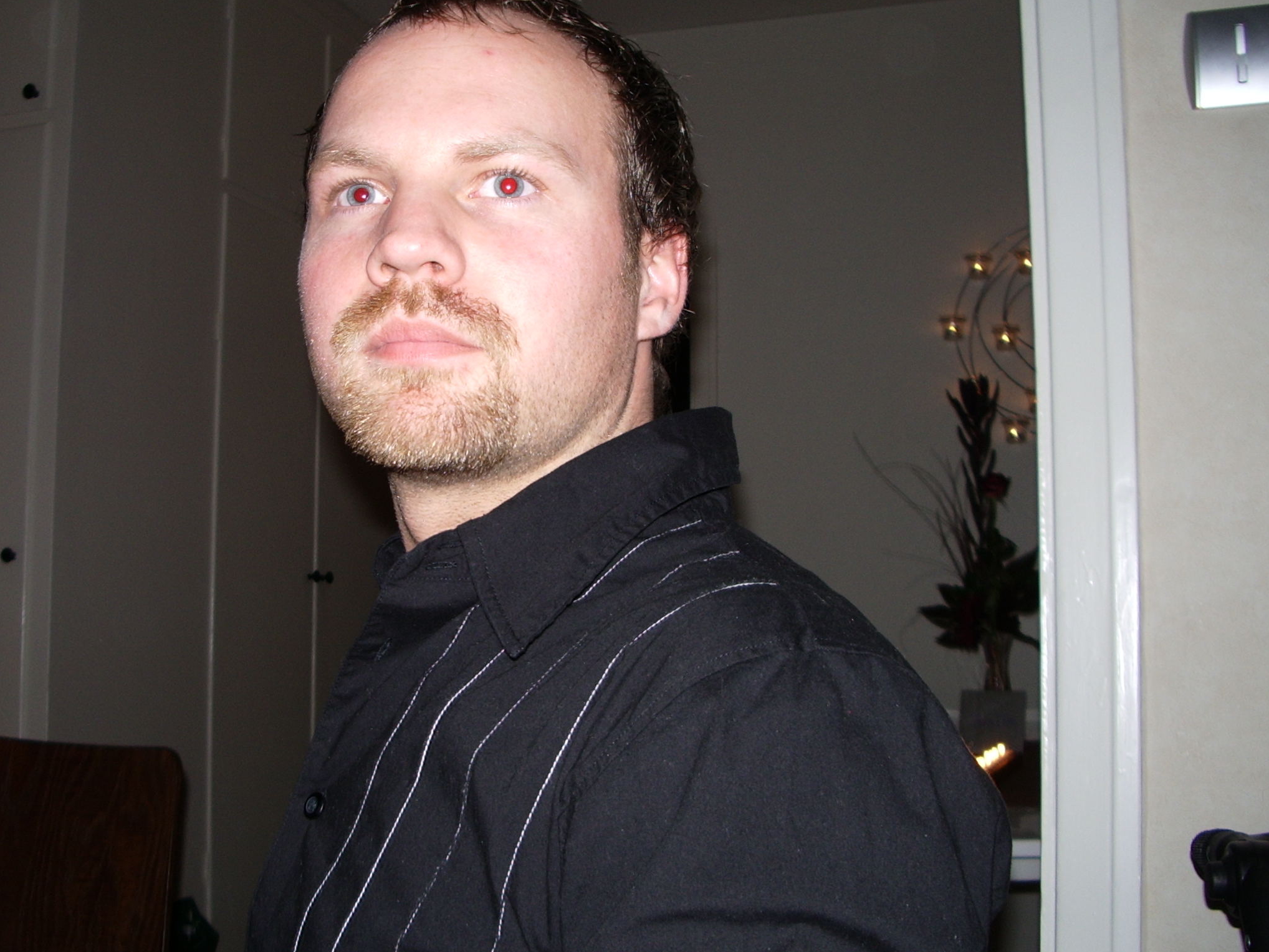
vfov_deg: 32.9
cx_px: 507
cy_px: 487
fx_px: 1613
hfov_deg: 42.7
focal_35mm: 44
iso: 50
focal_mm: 5.8
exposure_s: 1/40
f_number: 2.6
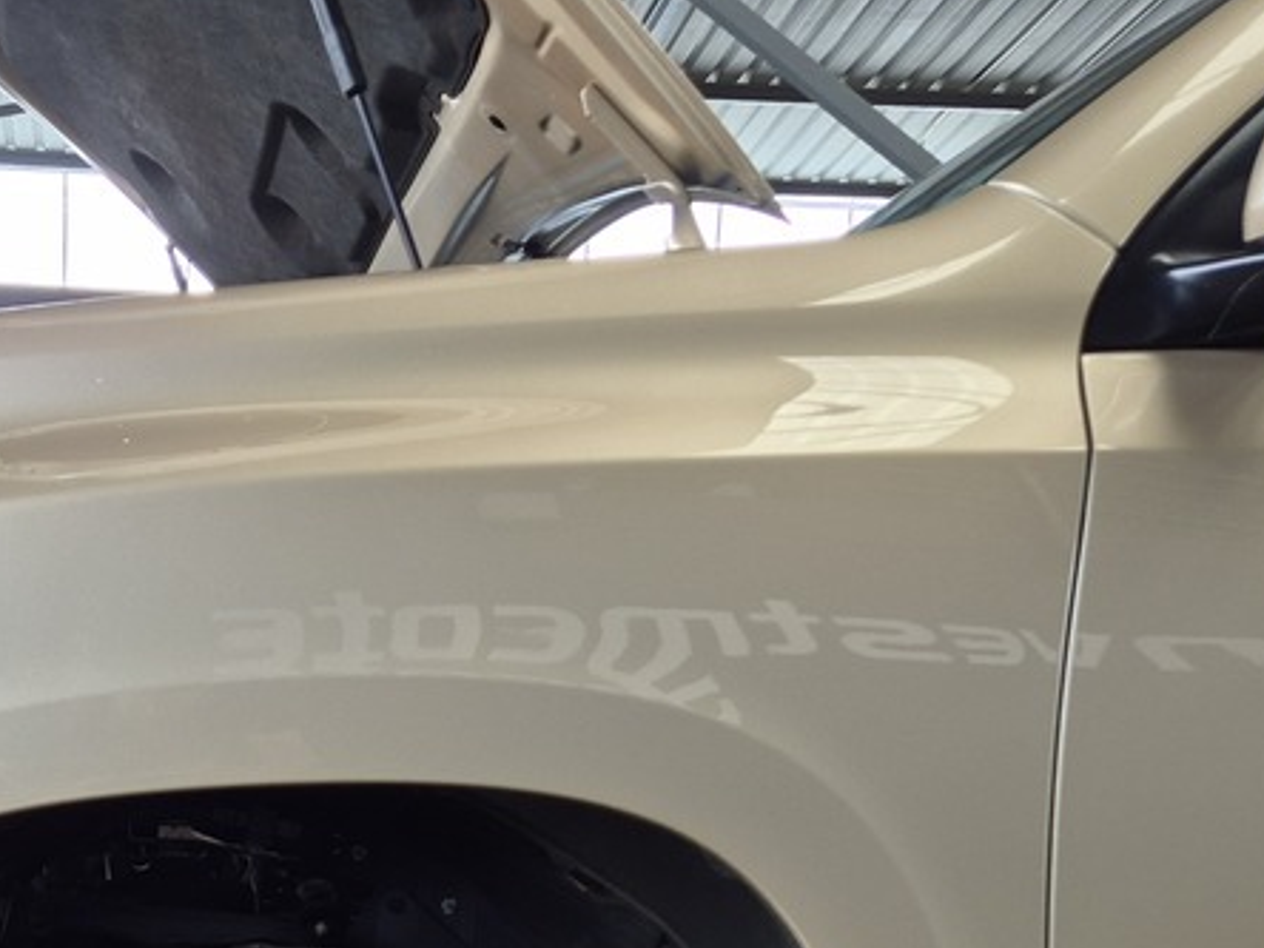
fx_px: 1935
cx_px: 214
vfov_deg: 25.4
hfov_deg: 34.8
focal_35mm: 53
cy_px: 1062
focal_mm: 5.4
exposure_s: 1/180
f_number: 1.8
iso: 64
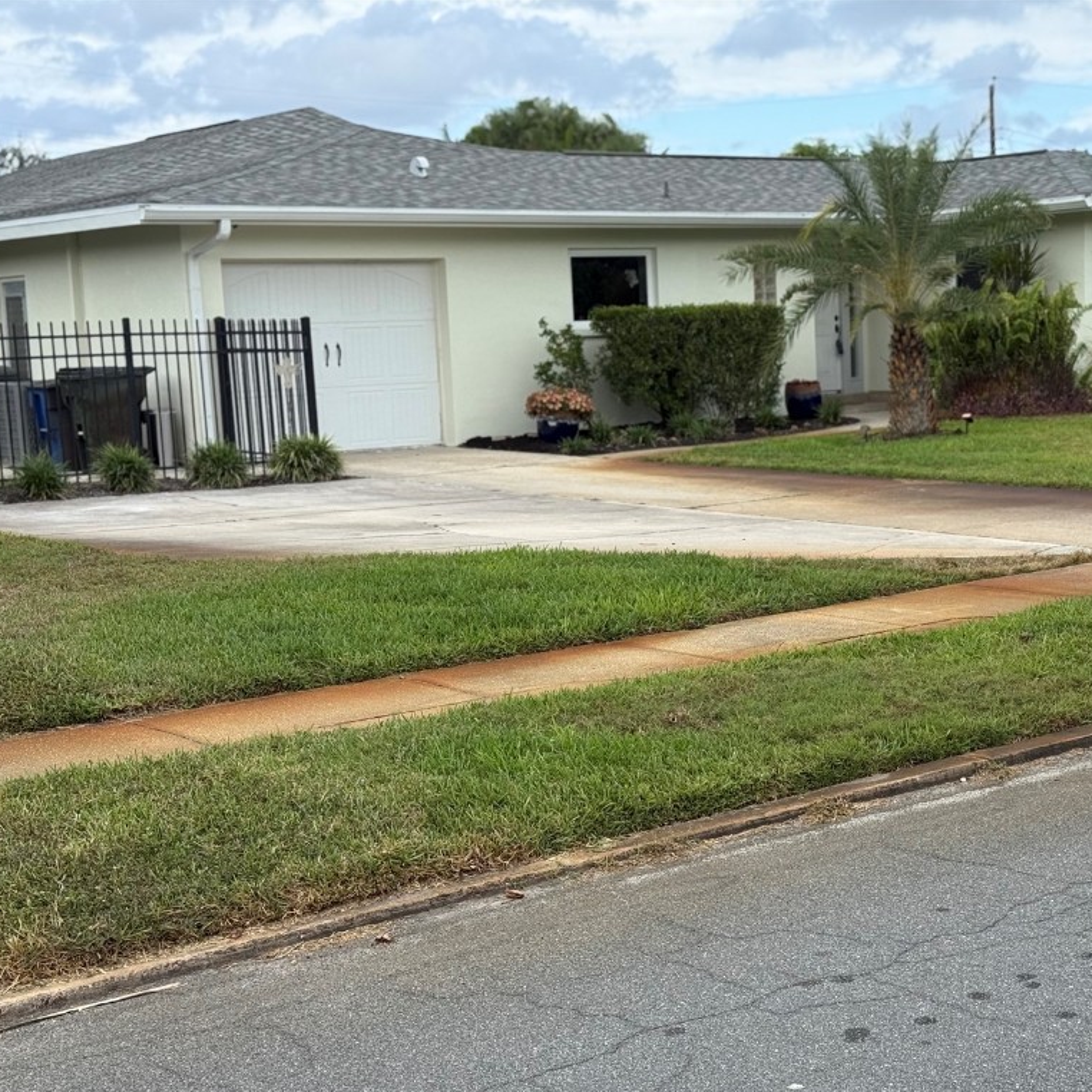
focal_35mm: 57
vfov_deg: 30.0
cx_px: 717
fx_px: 2034
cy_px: 549
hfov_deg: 29.9
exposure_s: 1/1642
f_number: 1.78
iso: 64
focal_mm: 6.76
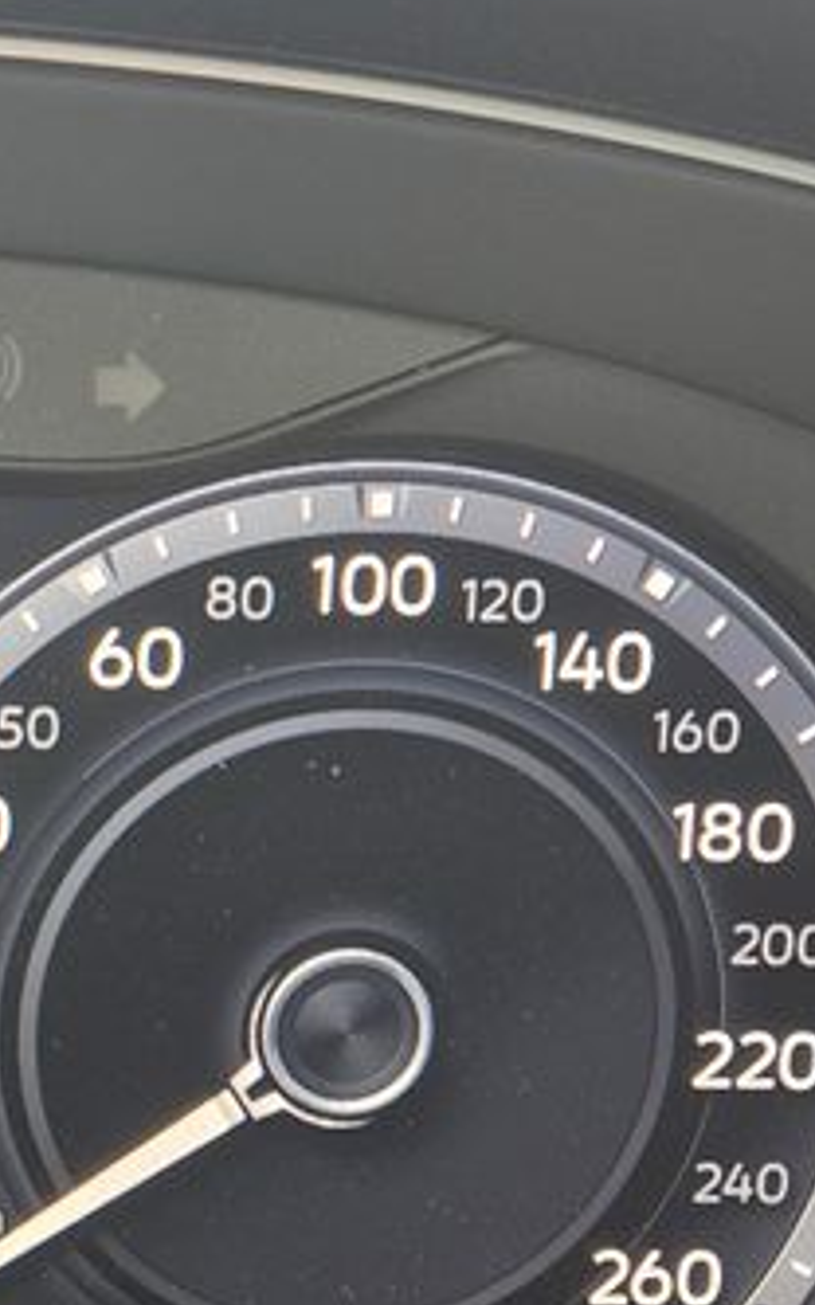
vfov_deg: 27.5
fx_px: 2667
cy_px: 564
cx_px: -799
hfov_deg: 14.5
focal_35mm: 75
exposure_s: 1/56
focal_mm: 5.4
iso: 200
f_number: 1.8
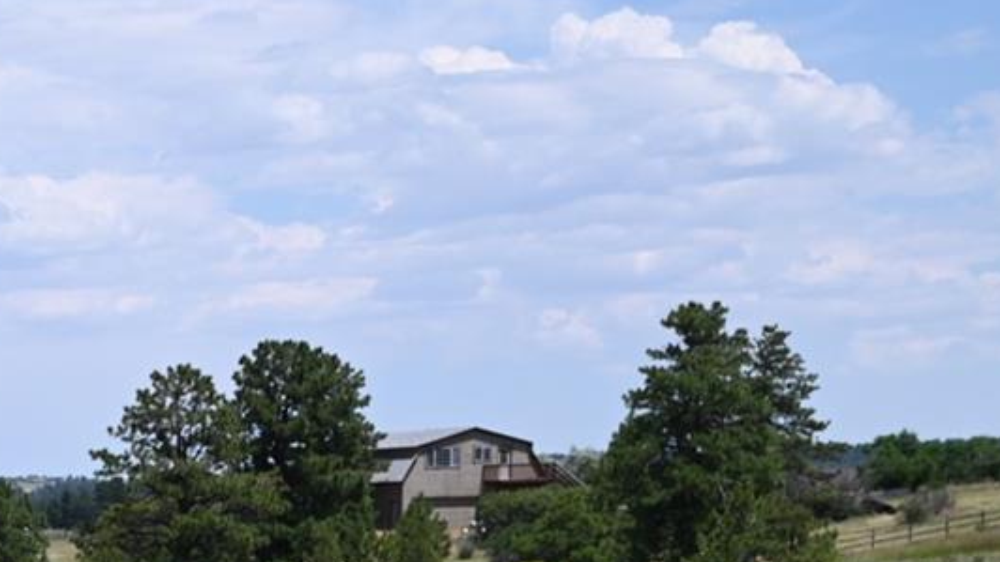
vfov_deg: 9.2
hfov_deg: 15.8
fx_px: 3340
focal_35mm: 126
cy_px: 954
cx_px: -449
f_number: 7.1
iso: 100
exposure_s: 1/400
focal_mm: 40
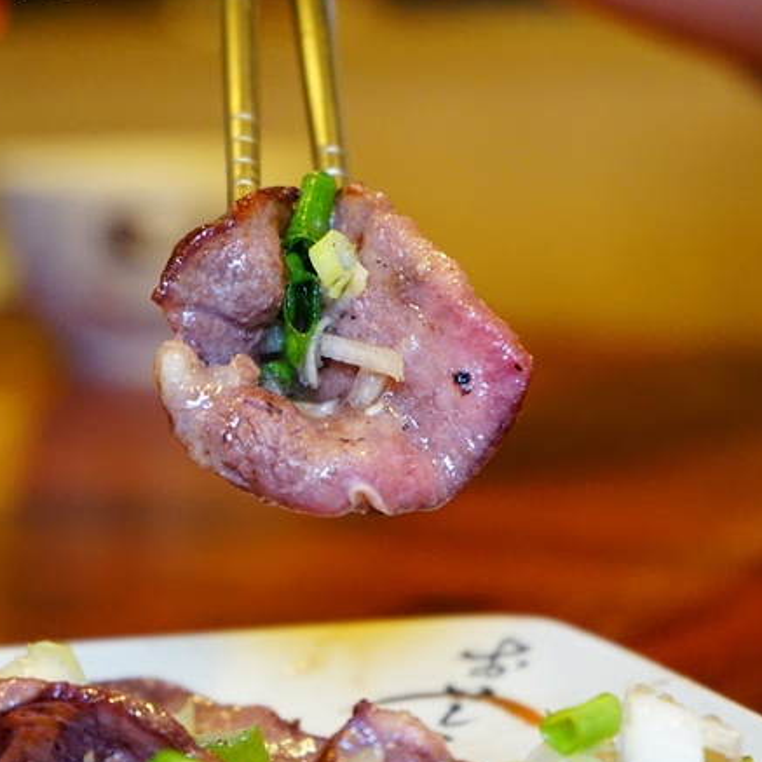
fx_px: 2715
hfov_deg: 16.0
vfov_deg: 16.0
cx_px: 335
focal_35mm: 109
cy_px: 372
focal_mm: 70
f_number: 5.6
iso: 4000
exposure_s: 1/80
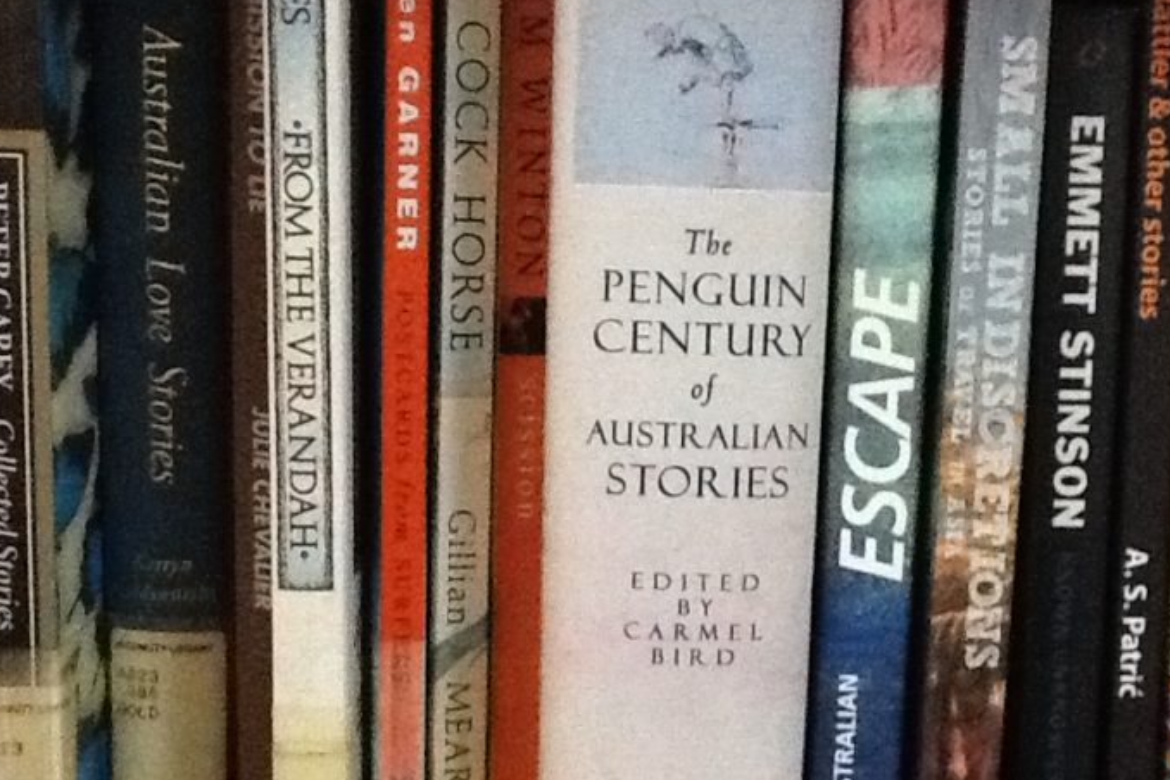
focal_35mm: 54
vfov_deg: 25.1
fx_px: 1755
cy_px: 416
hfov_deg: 36.8
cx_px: 664
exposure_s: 1/15
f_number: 2.4
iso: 640
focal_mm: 2.03
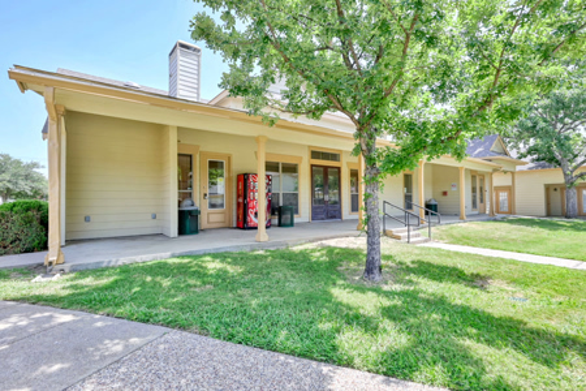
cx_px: 293
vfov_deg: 68.9
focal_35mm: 18
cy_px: 196
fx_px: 285
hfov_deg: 91.6
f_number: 8
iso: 320
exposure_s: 1/125
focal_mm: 17.5
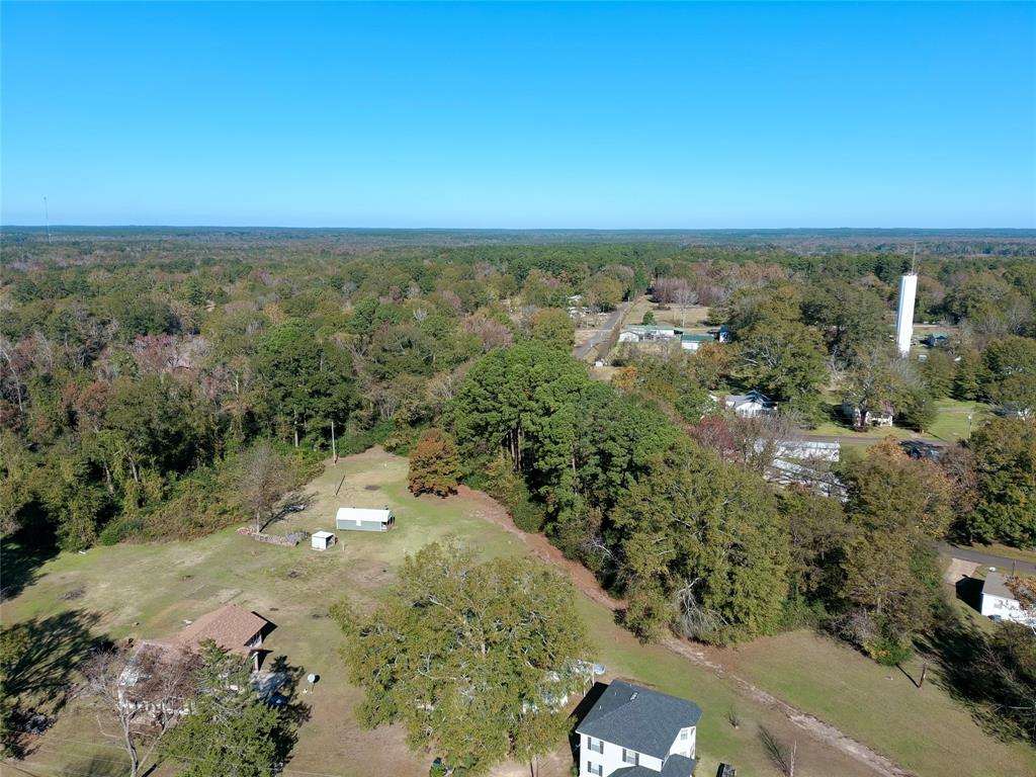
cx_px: 518
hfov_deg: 67.3
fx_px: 778
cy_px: 388
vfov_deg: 53.1
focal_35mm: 26
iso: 100
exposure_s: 1/1250
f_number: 1.8
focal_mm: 4.74
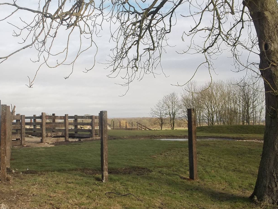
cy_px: 99
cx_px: 99
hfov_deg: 43.4
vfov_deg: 33.6
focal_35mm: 43
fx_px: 345
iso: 80
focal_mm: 5.9
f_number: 8
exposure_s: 1/125
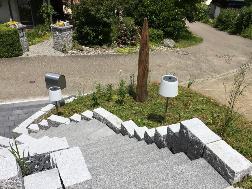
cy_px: 107
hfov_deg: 53.8
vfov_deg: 41.7
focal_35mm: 34
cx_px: 141
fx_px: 248
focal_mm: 4.15
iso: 25
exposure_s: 1/3344
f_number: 2.2
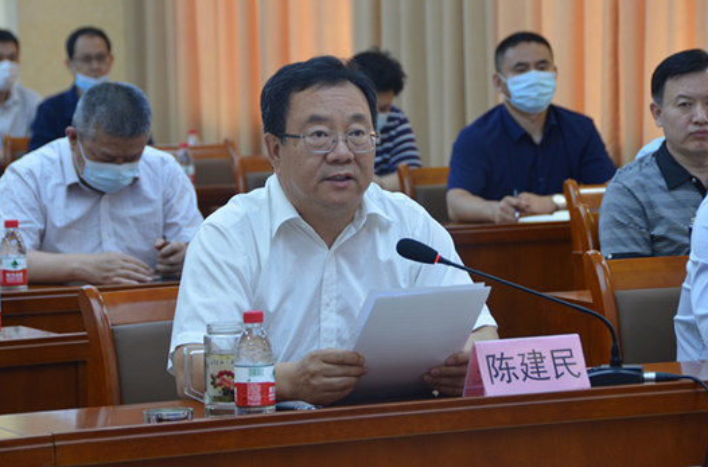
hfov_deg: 12.7
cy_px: 217
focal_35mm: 163
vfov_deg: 8.4
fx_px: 3187
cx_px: 351
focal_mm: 95
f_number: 5.3
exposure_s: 1/60
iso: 720
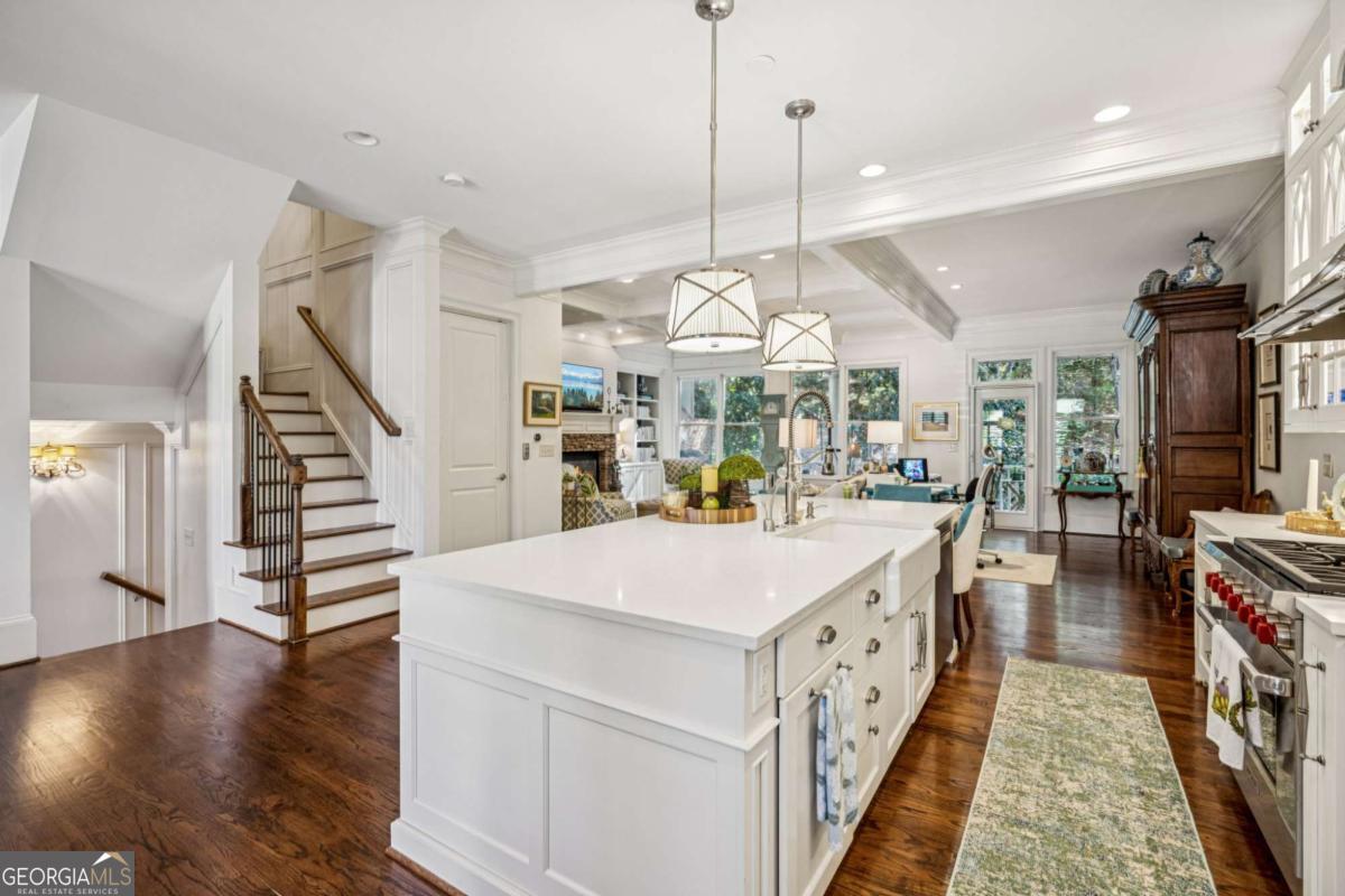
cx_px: 672
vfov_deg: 73.7
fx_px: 598
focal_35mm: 16
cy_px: 448
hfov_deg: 96.7
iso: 400
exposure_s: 1/40
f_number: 5.6
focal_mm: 16
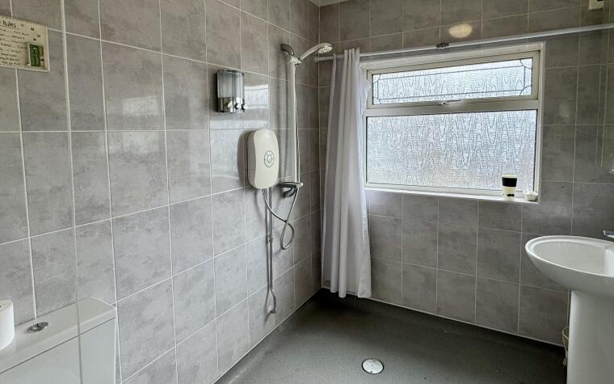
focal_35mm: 20
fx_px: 335
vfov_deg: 59.2
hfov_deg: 85.0
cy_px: 154
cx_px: 322
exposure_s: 1/244
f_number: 2.2
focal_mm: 2.22
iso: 40
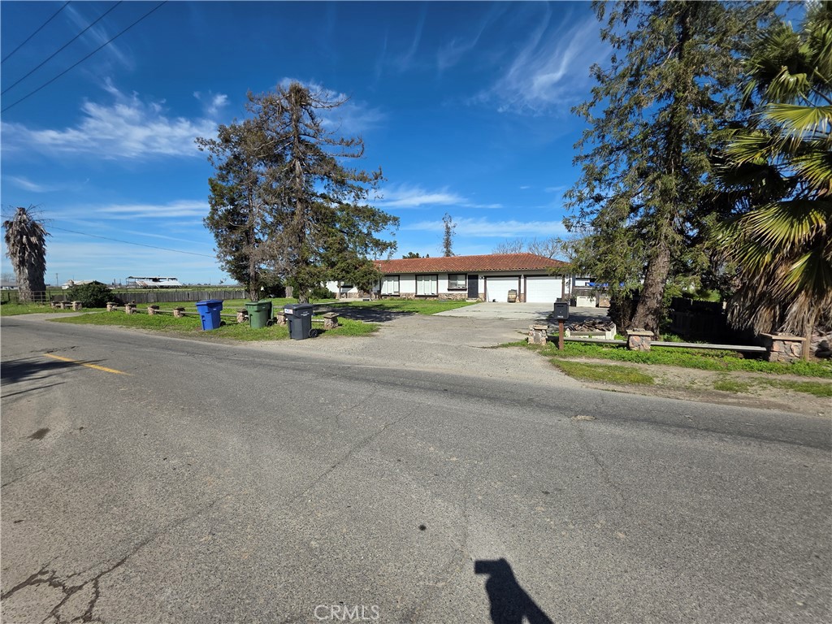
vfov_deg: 89.9
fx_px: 312
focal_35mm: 13
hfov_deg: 106.2
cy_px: 312
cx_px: 416
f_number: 1.9
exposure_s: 1/2985
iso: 40
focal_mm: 2.2
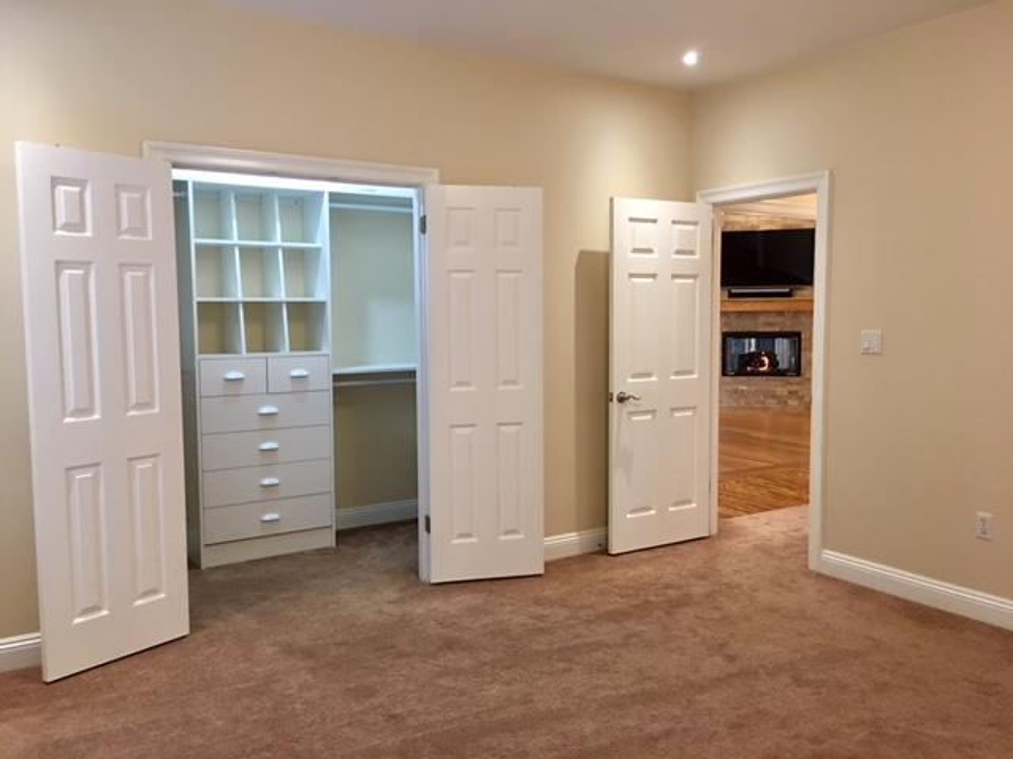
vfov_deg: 48.2
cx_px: 506
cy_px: 380
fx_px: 849
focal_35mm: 29
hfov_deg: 61.7
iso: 64
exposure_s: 1/15
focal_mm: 4.15
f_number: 2.2
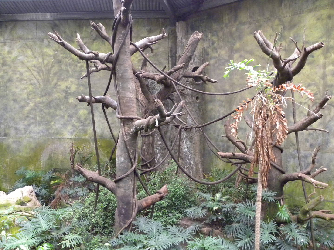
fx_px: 280
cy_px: 126
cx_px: 160
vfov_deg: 48.2
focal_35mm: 29
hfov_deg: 61.6
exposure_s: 1/35.4
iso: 400
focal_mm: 4.6
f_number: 2.8
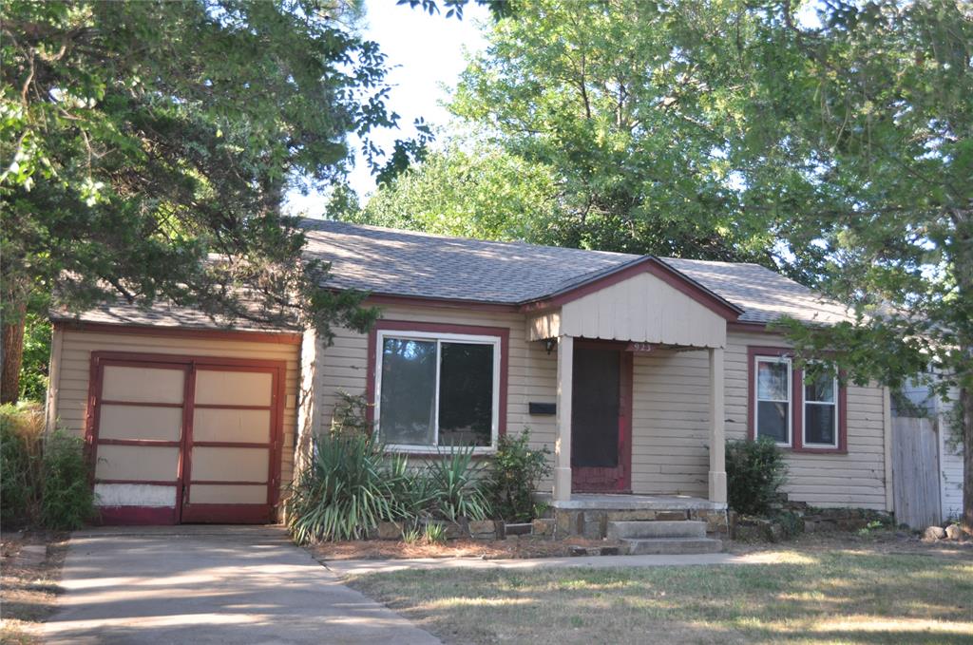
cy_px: 322
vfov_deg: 34.1
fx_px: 1052
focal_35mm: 39
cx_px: 486
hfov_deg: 49.6
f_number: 3.8
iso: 200
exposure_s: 1/125
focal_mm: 26
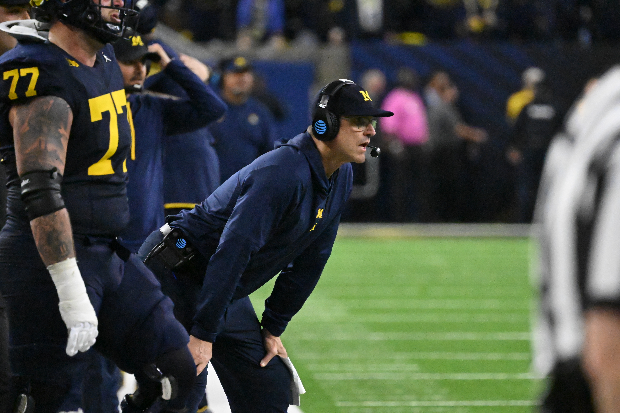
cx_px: 310
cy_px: 206
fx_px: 10330
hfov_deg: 3.4
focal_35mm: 600
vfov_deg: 2.3
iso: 20000
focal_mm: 400
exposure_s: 1/2500
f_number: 5.6
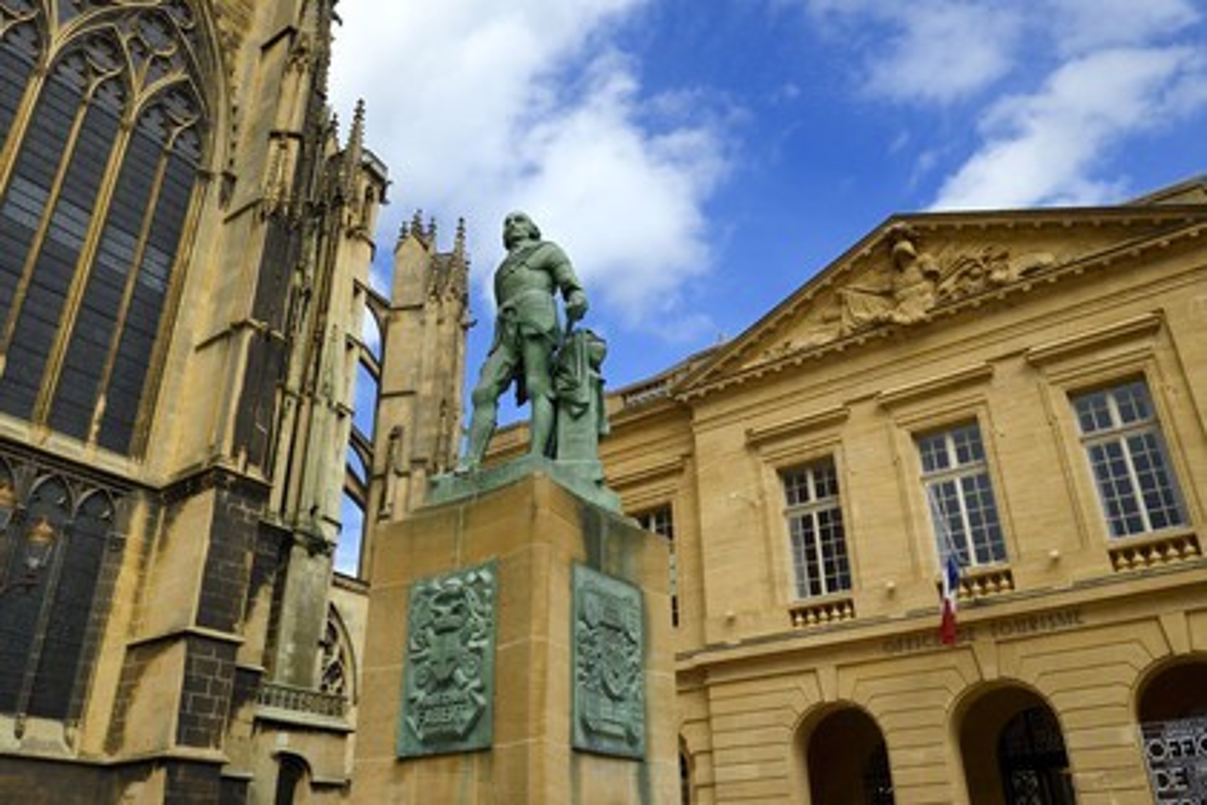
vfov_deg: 47.9
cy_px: 402
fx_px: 905
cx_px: 604
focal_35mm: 27
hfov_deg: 67.4
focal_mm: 27
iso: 200
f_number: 13
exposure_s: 1/200
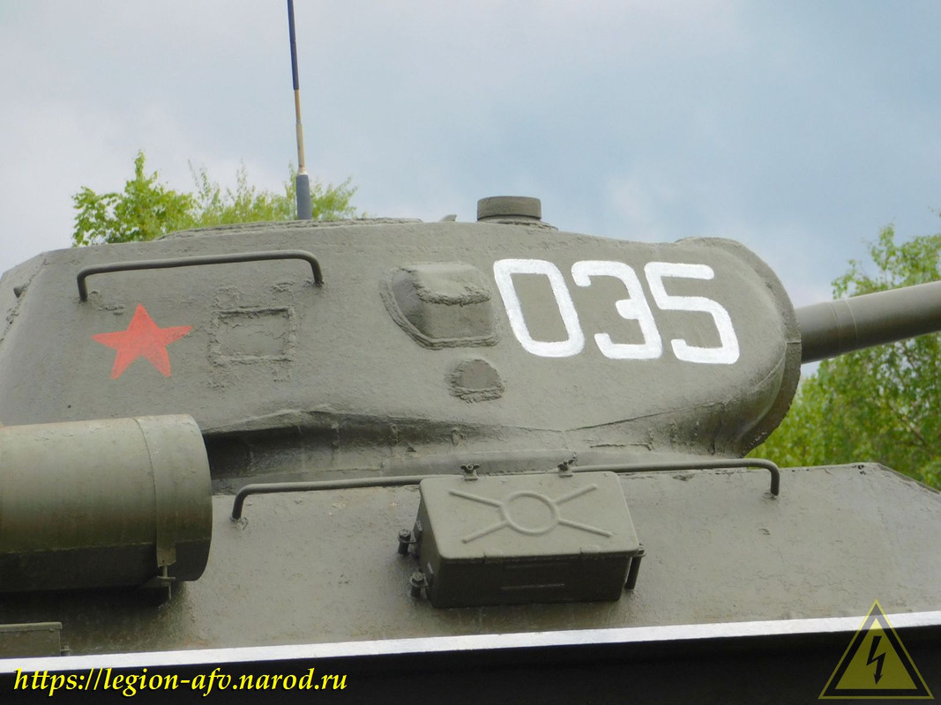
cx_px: 470
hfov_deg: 5.9
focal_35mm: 336
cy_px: 352
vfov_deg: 4.4
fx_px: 9133
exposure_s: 1/250
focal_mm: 59.7
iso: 125
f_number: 5.8
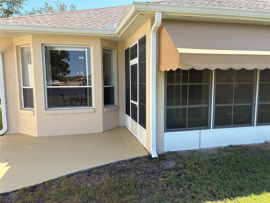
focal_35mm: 26
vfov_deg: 53.1
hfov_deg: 67.3
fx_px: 203
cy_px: 102
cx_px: 135
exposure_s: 1/973
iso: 50
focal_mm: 5.96
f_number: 1.6
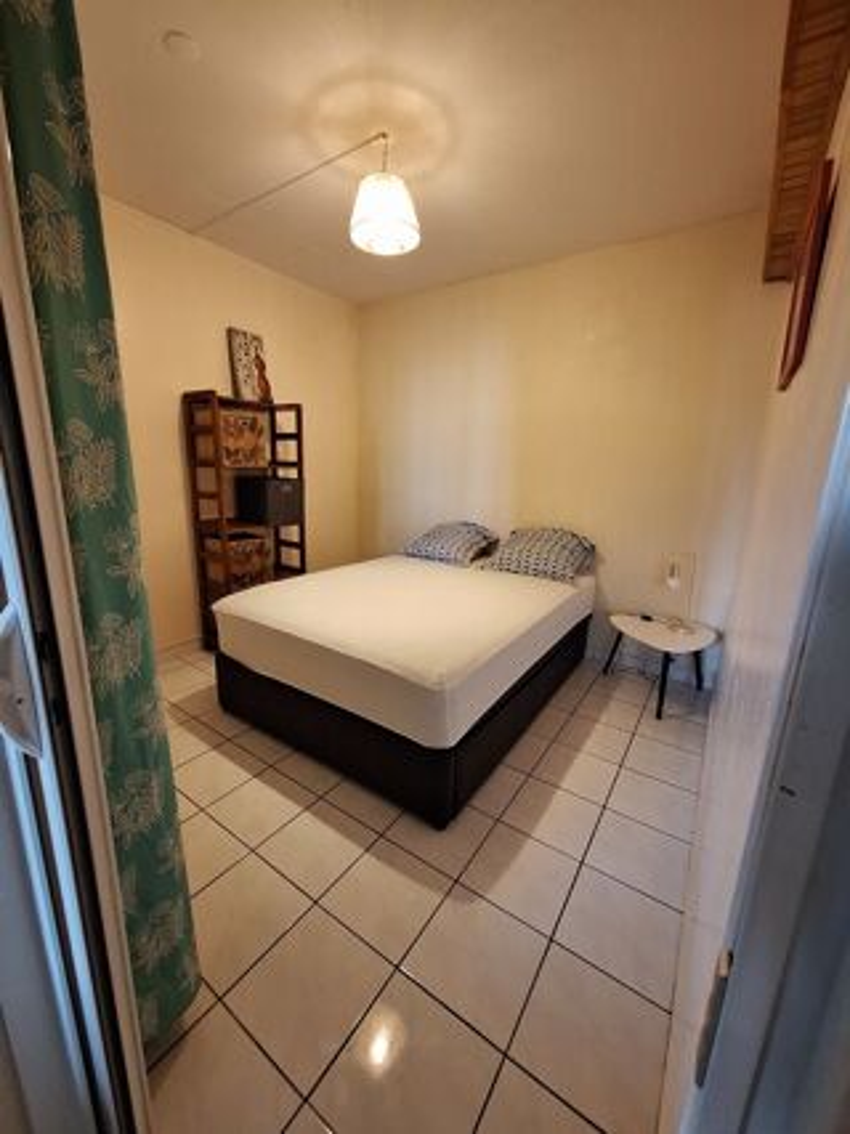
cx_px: 425
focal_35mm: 13
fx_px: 426
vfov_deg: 106.2
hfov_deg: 89.9
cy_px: 567
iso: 400
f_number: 2.2
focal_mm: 1.74
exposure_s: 1/25
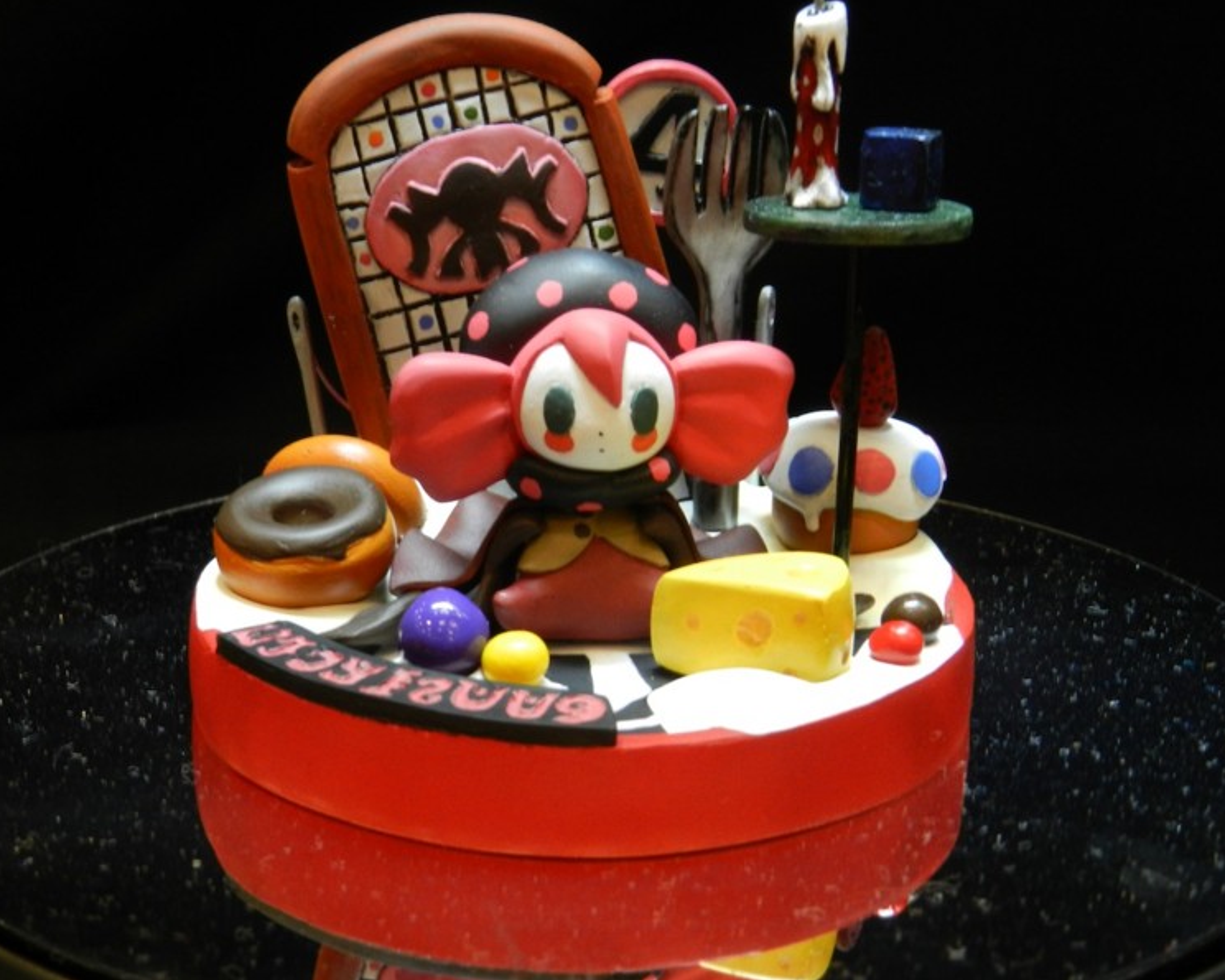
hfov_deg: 30.0
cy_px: 489
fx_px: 2284
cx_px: 586
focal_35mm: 63
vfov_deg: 24.2
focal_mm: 10.7
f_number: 4.6
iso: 400
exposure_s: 1/20
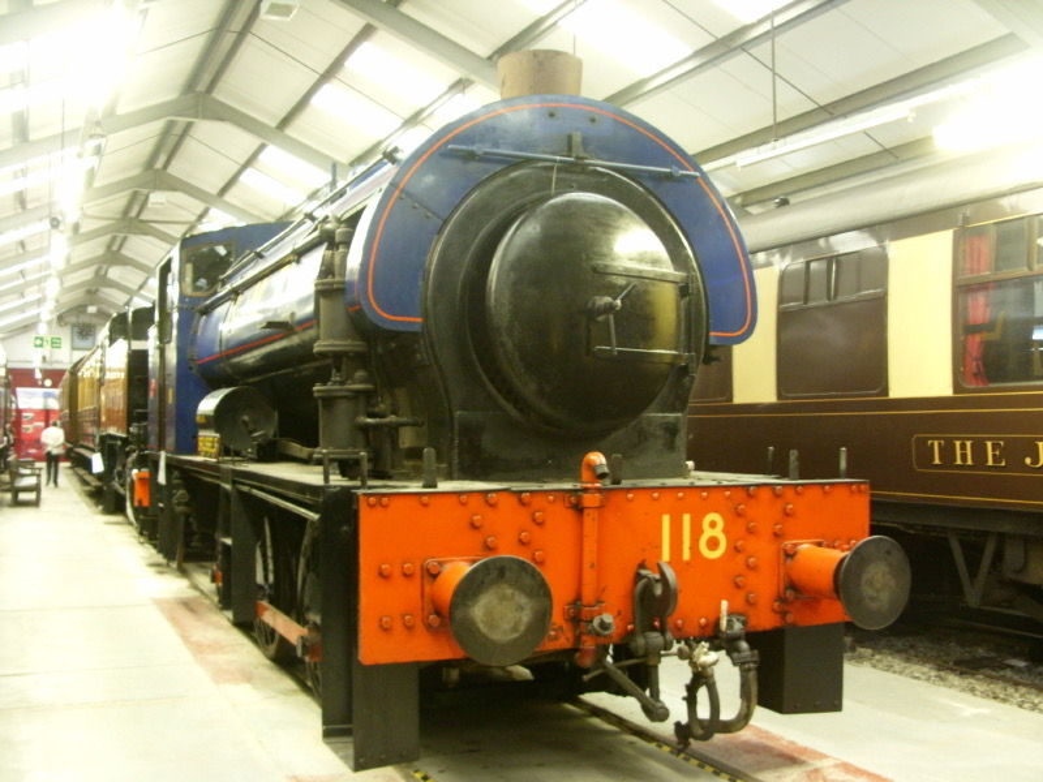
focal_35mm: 38
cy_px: 391
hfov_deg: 49.0
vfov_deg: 37.7
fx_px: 1145
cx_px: 522
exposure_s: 1/3
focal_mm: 6.3
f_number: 2.8
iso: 300
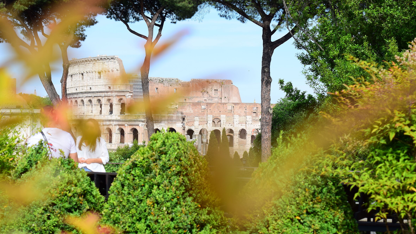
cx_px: 209
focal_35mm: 72
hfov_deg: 29.5
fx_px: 789
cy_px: 124
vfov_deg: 16.9
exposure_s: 1/250
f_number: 8
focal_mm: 45
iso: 100
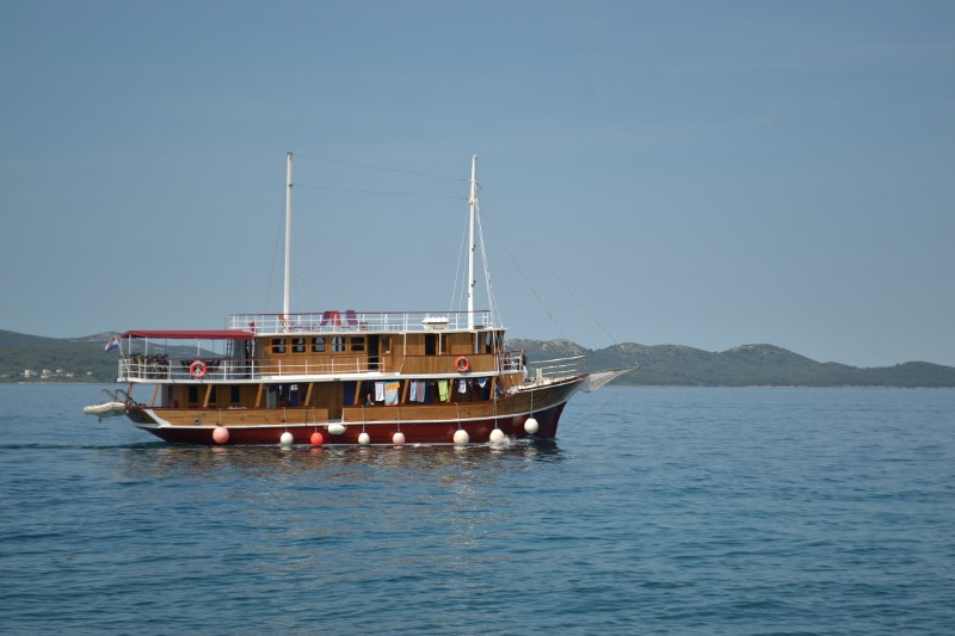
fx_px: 2188
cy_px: 318
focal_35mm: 82
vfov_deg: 16.5
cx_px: 478
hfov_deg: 24.6
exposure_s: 1/640
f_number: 5.6
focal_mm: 55
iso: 100
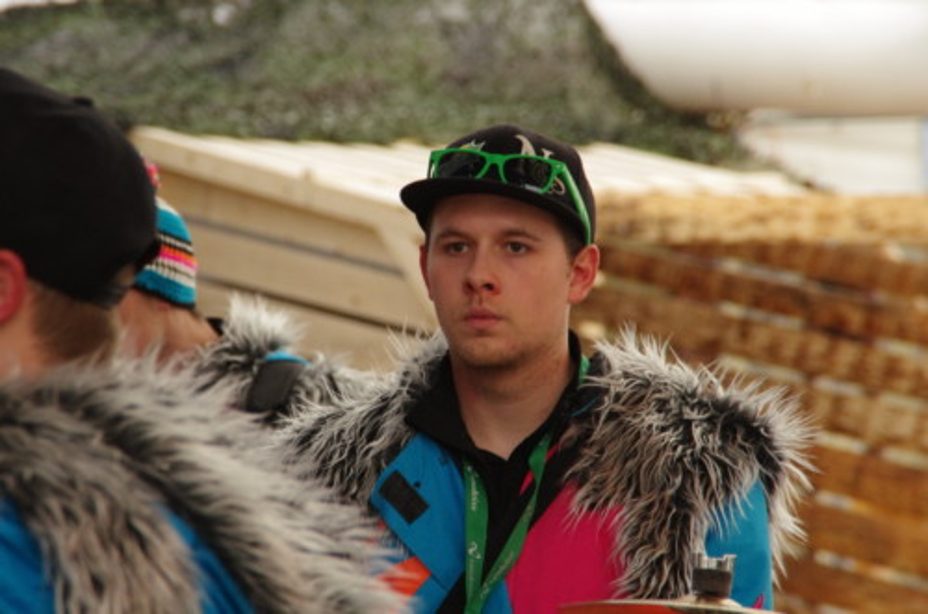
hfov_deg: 6.9
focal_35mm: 300
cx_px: 464
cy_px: 307
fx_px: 7716
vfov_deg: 4.6
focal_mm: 200
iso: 3200
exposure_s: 1/250
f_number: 10
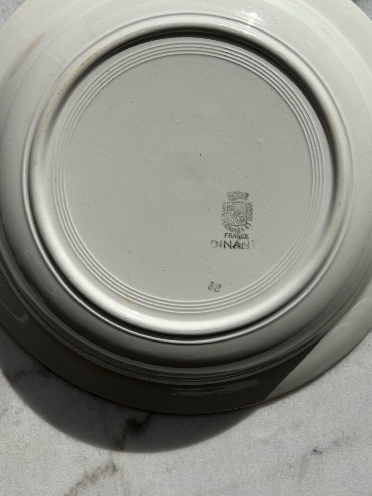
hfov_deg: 39.6
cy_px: 172
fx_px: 516
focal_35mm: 36
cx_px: 188
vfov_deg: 50.6
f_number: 1.5
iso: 40
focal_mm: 5.7
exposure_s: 1/16393
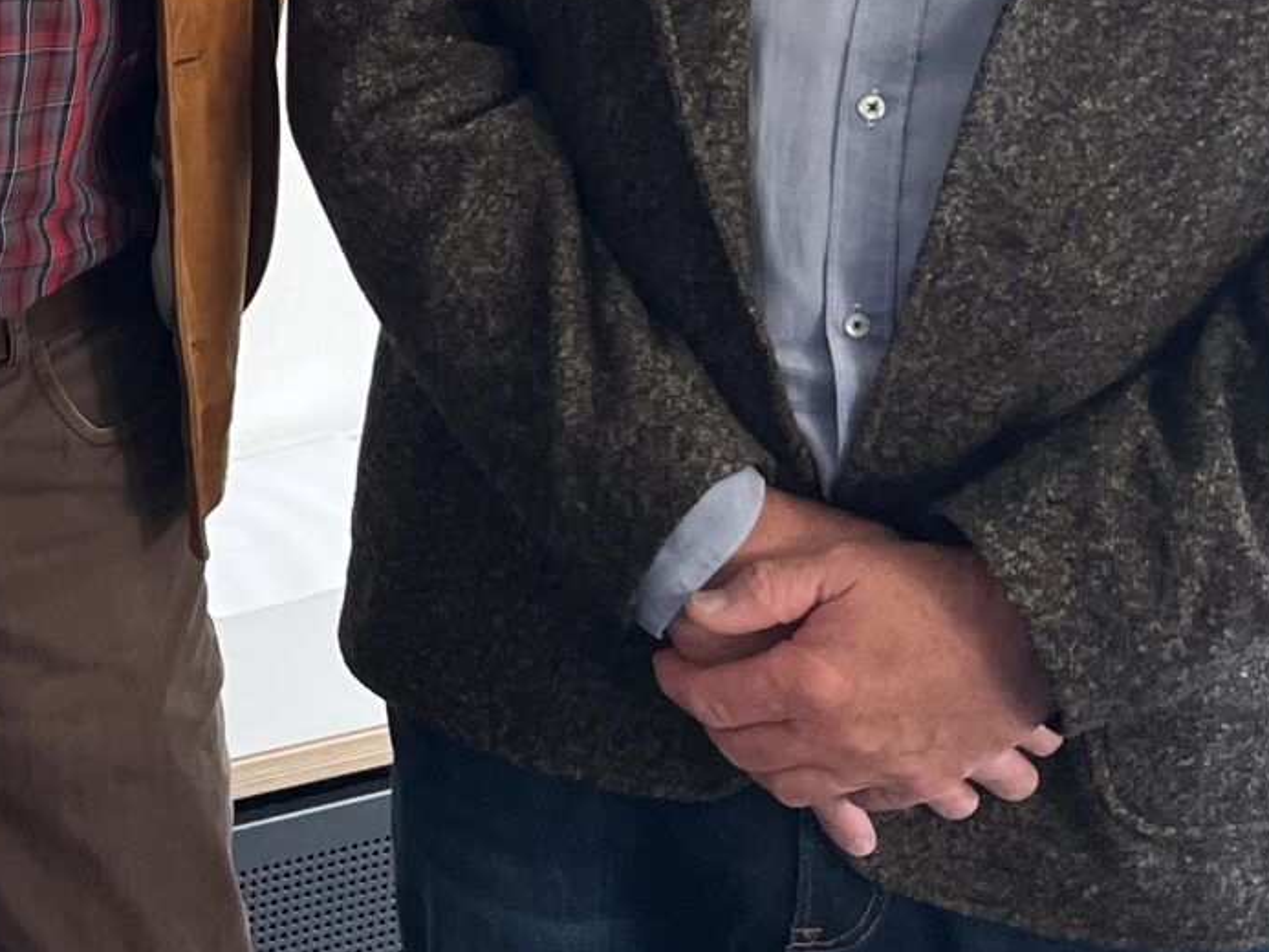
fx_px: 3520
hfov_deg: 17.9
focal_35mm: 96
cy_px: -172
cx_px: -727
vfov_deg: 14.9
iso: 80
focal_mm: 5.1
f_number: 1.6
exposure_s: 1/121
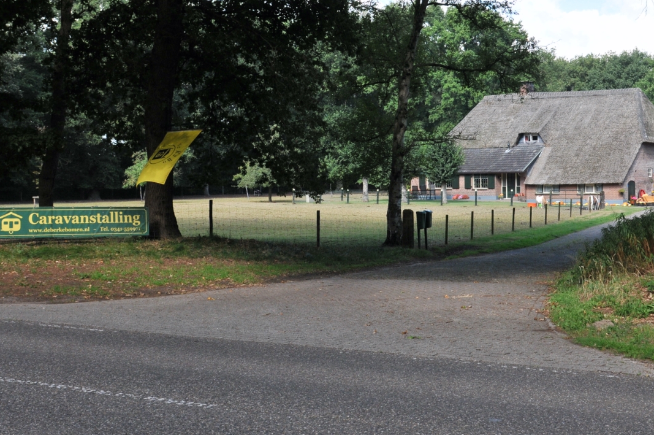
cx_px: 432
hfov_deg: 36.6
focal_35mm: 54
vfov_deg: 24.9
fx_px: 980
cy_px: 162
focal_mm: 24
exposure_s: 1/400
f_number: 8
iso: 400
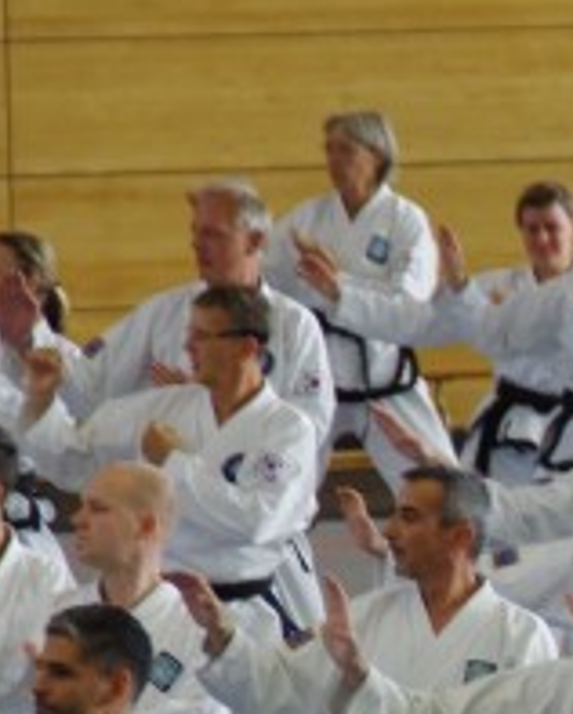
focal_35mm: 671
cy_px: 710
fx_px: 14202
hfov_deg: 2.3
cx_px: 1057
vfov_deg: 2.9
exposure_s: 1/60
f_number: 6.3
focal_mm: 130
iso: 800
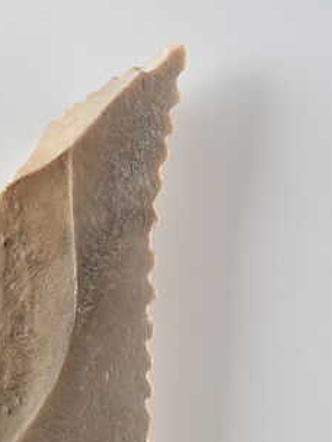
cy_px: 289
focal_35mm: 114
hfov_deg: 12.9
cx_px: 57
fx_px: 1458
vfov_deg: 17.2
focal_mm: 40
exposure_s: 1/15
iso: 125
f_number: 11
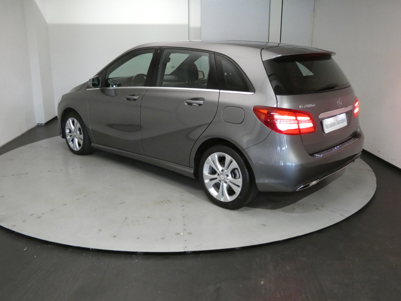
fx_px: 371
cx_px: 200
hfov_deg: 56.8
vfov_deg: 44.2
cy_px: 150
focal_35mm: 32
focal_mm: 5.8
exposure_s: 1/80
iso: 1000
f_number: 3.4
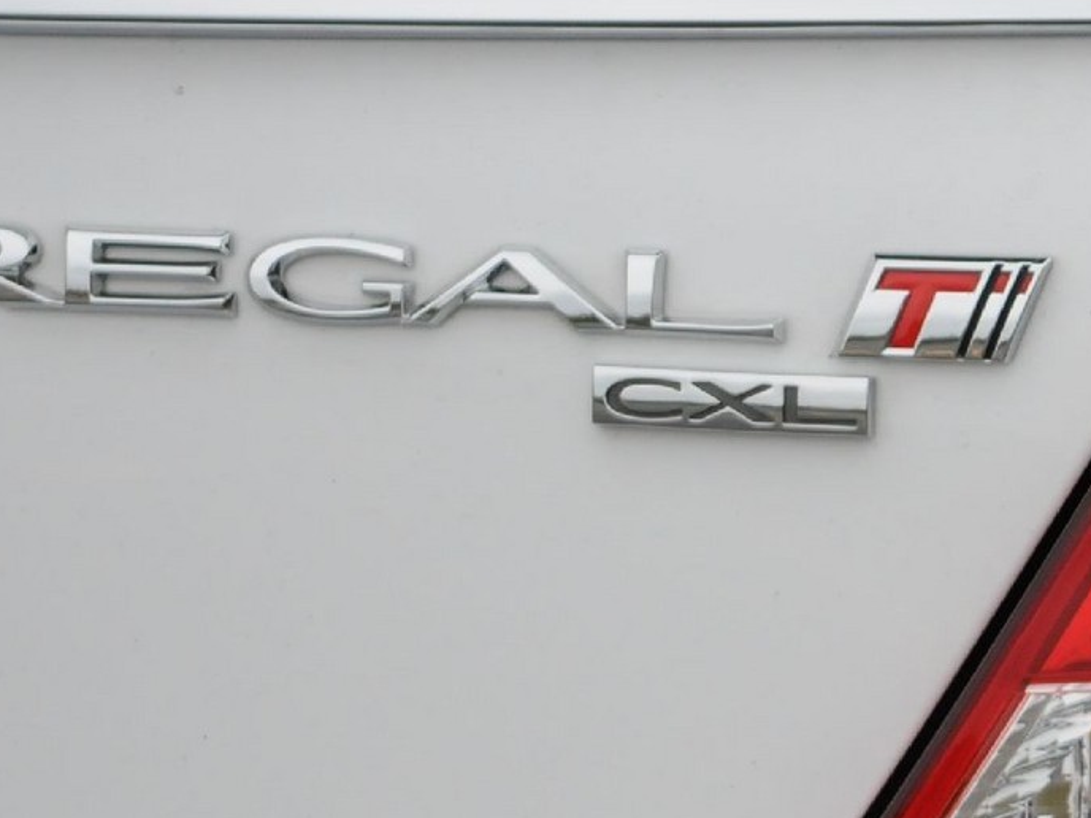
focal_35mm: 356
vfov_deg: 4.2
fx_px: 11220
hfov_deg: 5.5
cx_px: 1610
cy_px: 88
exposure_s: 1/1600
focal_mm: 68
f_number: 5.6
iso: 800
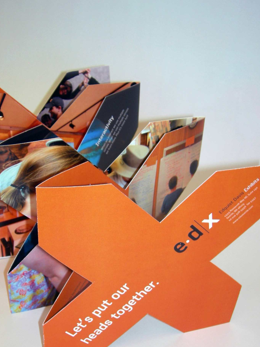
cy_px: 212
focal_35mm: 51
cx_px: 103
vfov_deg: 37.3
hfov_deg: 28.5
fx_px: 511
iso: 64
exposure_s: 1/30
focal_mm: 7.5
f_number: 2.7
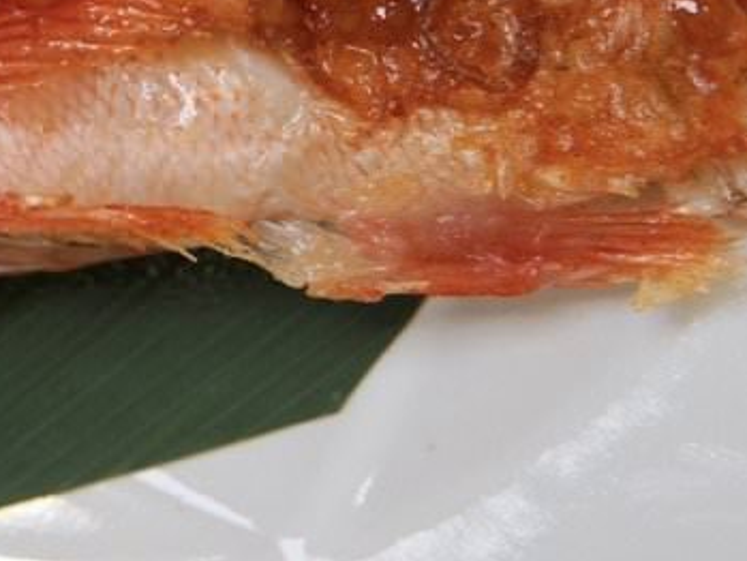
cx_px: -51
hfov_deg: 15.5
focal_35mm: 124
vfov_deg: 11.8
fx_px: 2677
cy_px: -58
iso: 125
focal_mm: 30
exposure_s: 1/60
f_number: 4
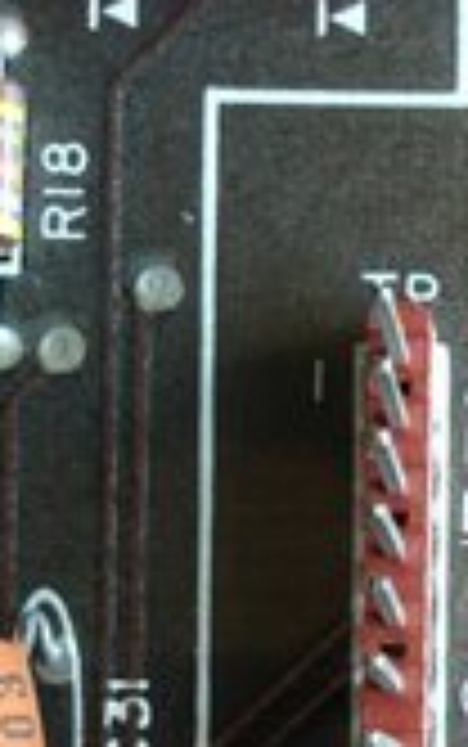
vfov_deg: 20.7
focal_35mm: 95
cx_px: 580
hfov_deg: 13.4
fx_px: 1935
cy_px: 832
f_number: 2.4
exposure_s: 1/20
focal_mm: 4.12
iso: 160
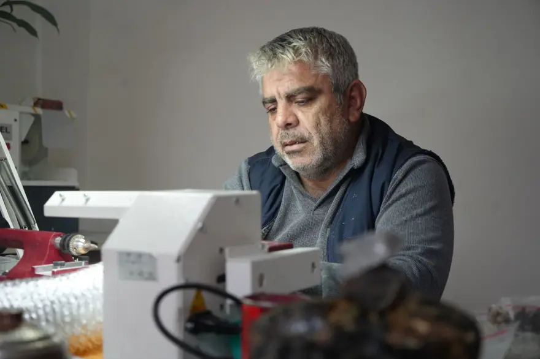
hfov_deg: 45.4
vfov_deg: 31.2
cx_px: 270
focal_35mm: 43
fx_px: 645
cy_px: 180
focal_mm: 43
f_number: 4
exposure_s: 1/160
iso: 2500
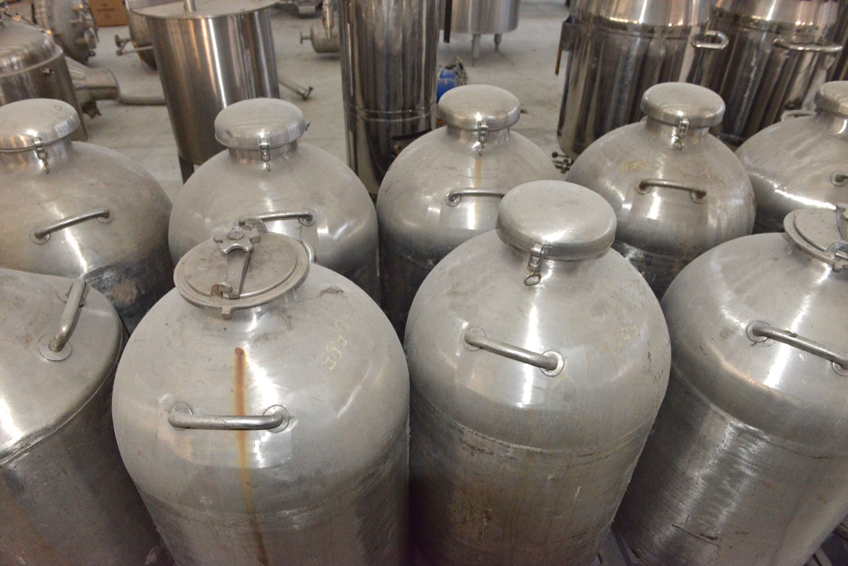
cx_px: 424
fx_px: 565
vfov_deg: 53.2
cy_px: 283
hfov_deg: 73.7
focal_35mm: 24
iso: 4000
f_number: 5.6
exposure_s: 1/125
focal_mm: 24
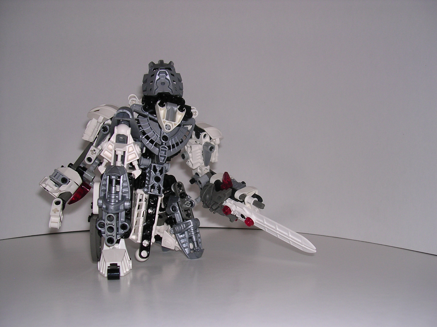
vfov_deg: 37.7
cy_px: 164
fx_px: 480
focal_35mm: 38
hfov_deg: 49.0
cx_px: 218
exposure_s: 1/60.1
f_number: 2.8
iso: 100
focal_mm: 5.8
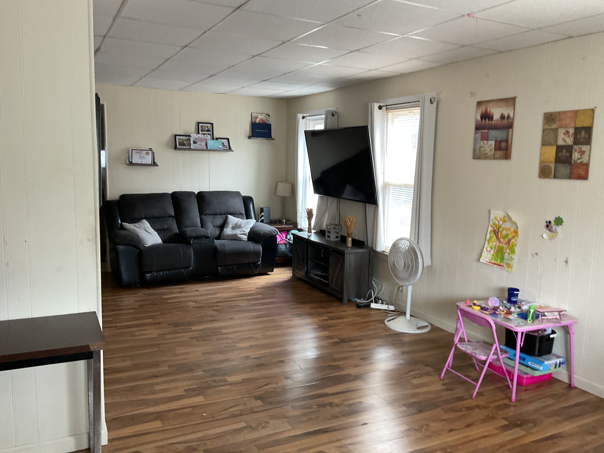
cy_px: 226
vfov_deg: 48.2
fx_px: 506
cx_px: 302
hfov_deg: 61.7
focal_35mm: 29
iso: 160
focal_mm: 3
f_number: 1.8
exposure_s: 1/60
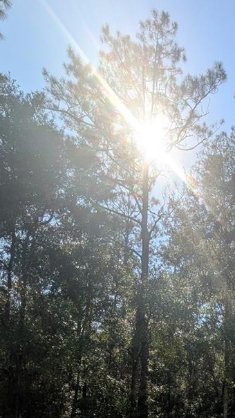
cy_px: 386
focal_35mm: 26
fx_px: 288
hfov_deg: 38.1
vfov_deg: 59.6
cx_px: 249
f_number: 1.7
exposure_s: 1/4184
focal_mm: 2.02
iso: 36
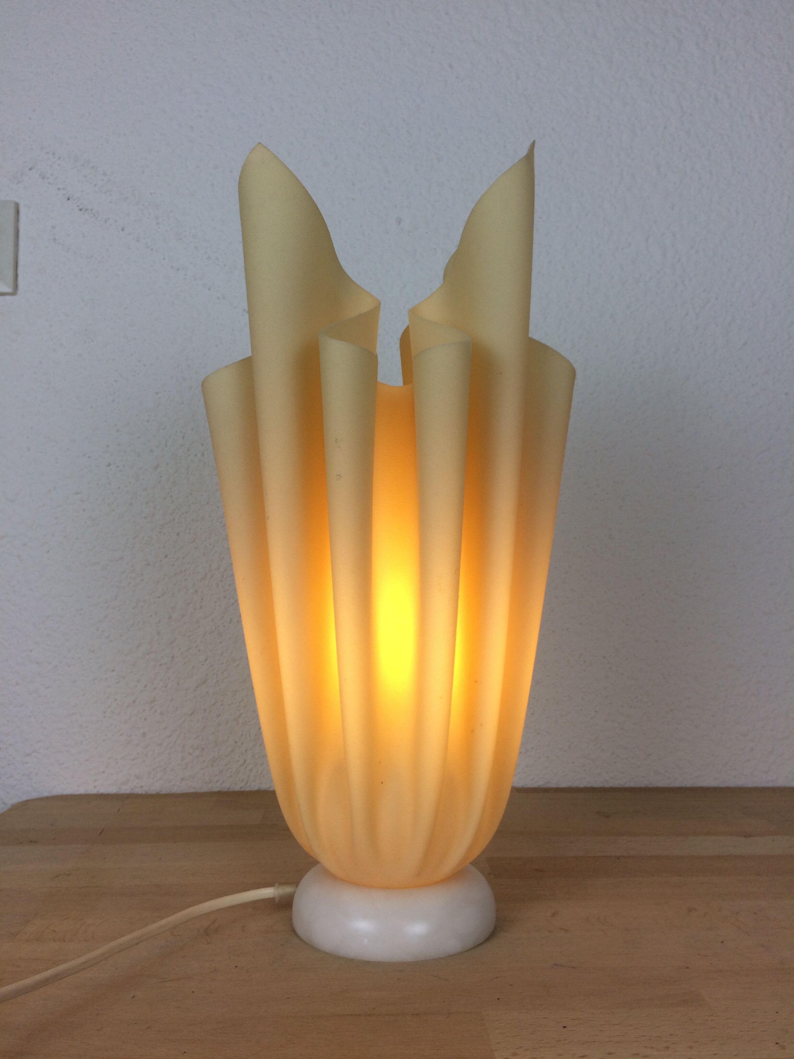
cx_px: 397
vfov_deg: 61.7
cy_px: 530
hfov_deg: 48.2
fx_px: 887
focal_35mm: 29
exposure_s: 1/100
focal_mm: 4.15
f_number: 2.2
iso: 32
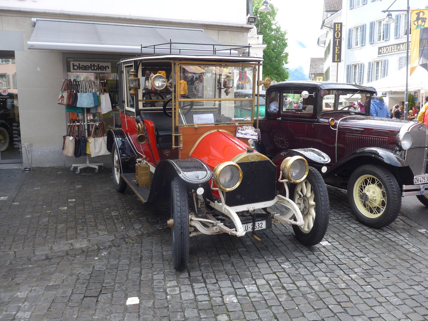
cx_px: 214
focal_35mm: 29
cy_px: 160
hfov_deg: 61.7
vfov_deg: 48.2
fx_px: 359
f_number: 2.8
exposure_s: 1/200
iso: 80
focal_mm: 6
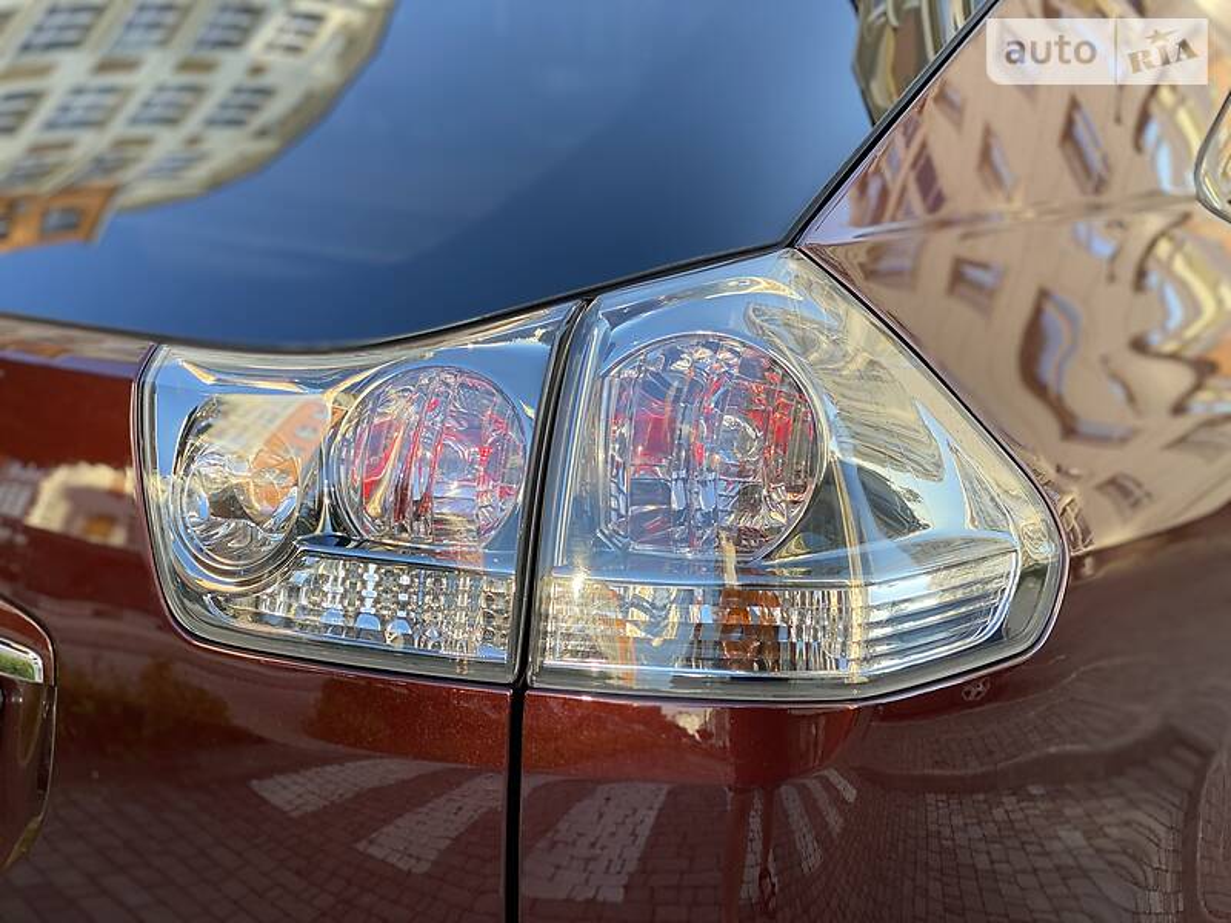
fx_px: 1849
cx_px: 616
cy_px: 462
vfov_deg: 28.0
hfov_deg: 36.8
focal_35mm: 52
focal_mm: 6
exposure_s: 1/122
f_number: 2
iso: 32
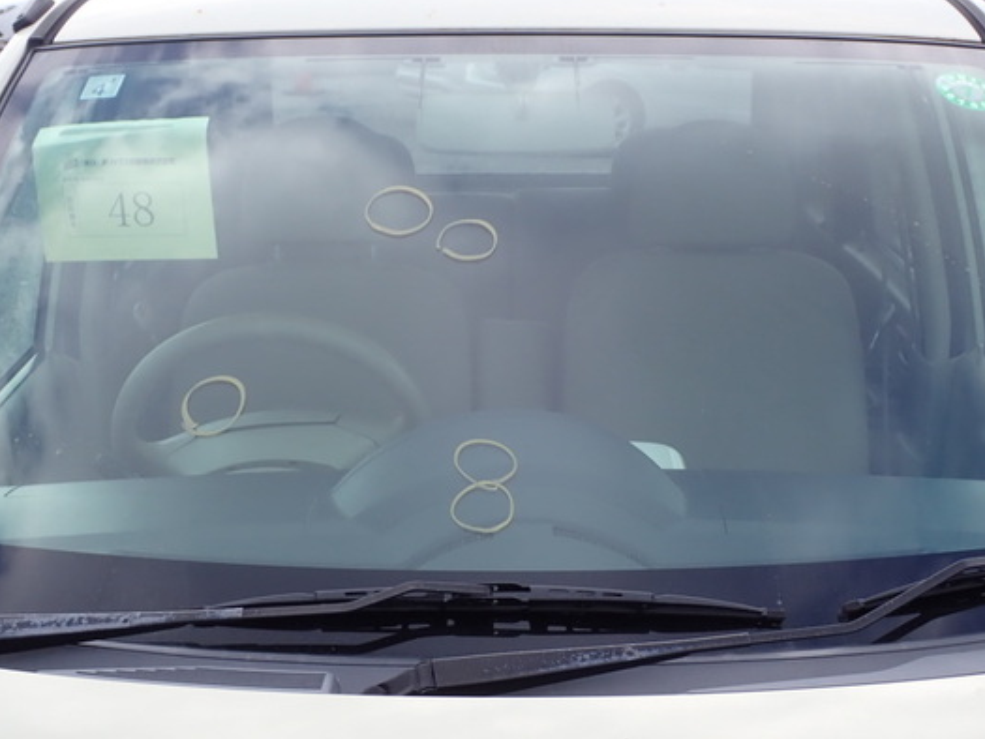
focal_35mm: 67
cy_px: 356
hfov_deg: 29.0
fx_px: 1907
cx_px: 522
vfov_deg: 21.9
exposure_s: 1/320
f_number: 4
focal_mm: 7.84
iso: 100
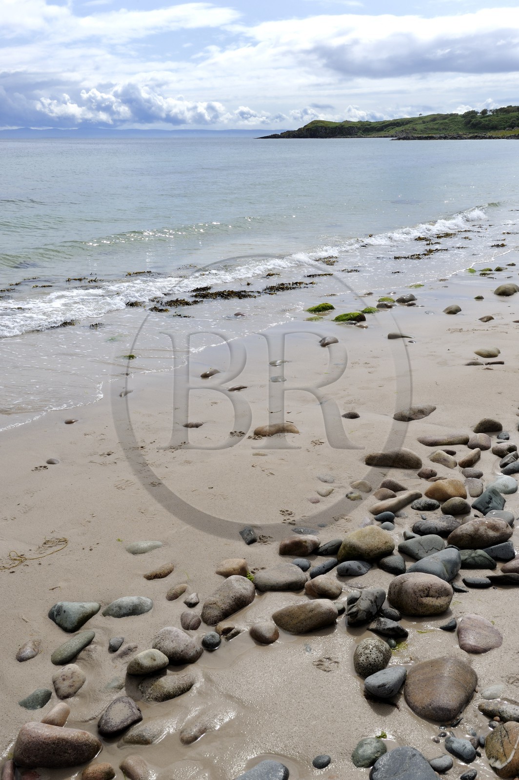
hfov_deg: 36.8
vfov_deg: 53.2
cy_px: 390
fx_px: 780
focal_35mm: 36
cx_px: 260
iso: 200
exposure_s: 1/160
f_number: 18
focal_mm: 36
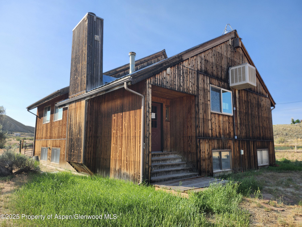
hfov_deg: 73.9
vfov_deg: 58.9
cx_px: 151
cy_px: 114
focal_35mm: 23
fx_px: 201
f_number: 1.8
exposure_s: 1/968
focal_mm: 5.54
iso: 25
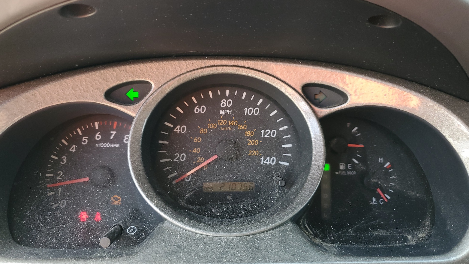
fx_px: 361
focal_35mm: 29
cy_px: 136
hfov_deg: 66.1
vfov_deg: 40.2
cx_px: 230
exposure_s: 1/120
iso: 68
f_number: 1.5
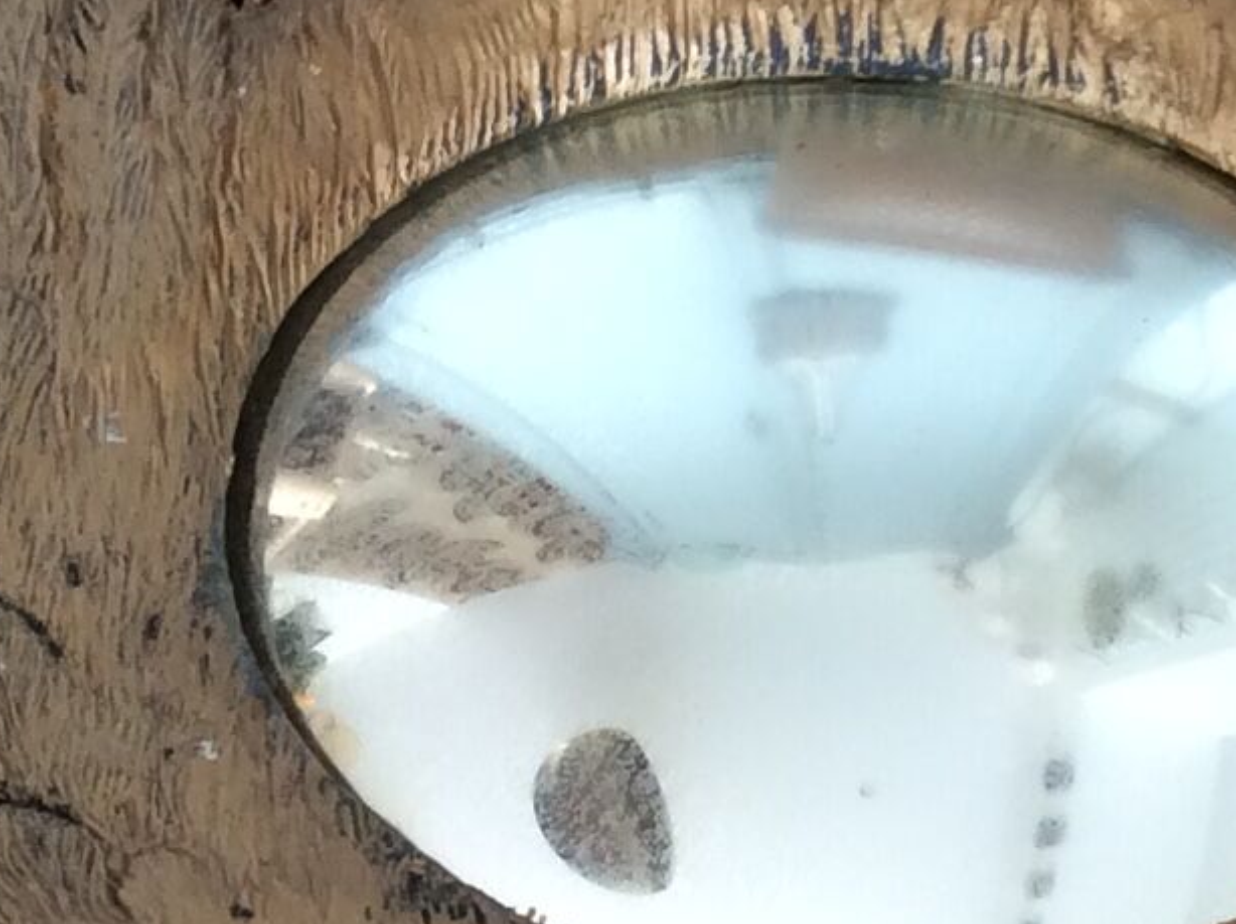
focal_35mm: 135
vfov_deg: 10.9
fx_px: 4815
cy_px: 638
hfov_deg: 14.6
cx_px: 936
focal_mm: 3.3
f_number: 2.4
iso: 32
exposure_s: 1/33
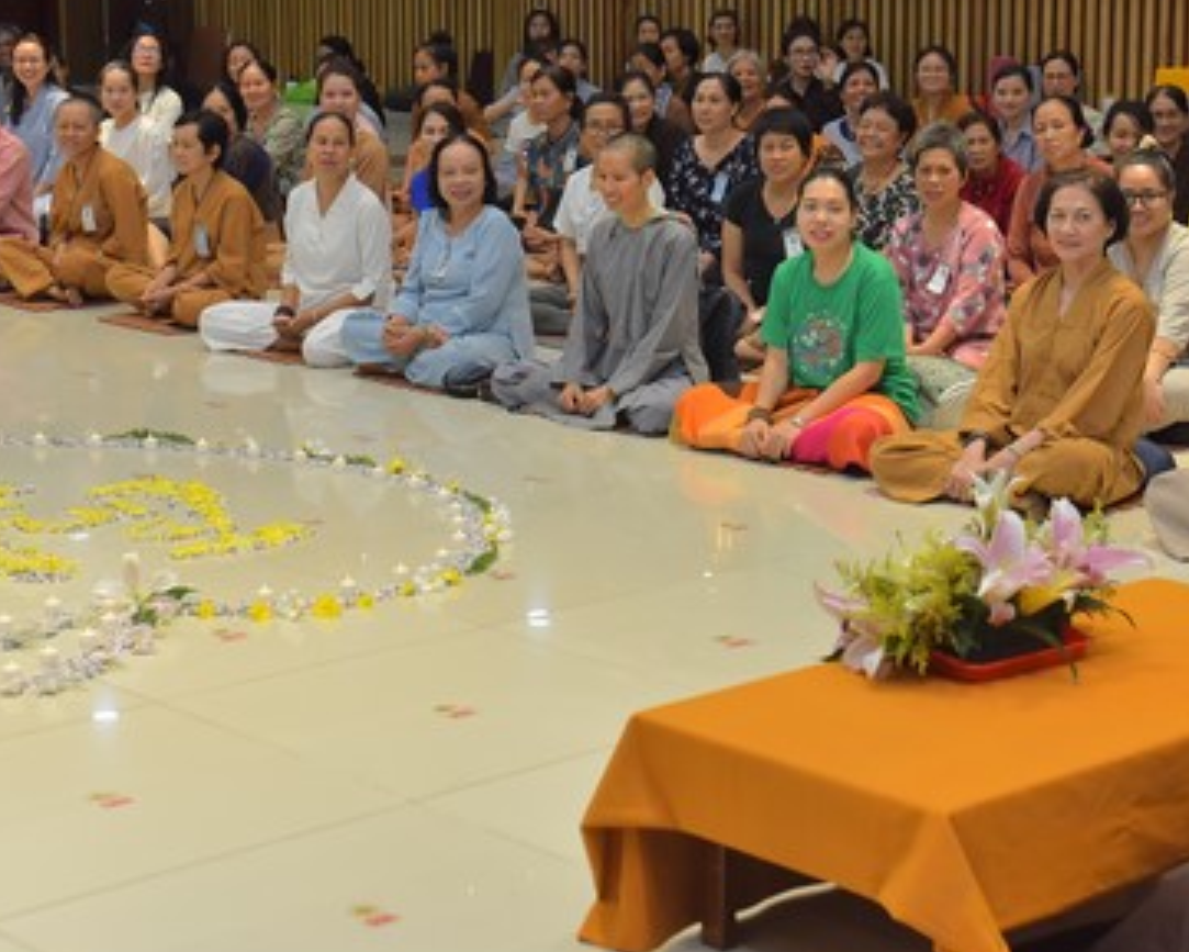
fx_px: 2851
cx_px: 632
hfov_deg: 23.6
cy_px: 344
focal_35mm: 81
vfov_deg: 18.9
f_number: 4.5
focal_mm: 48
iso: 800
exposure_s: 1/125
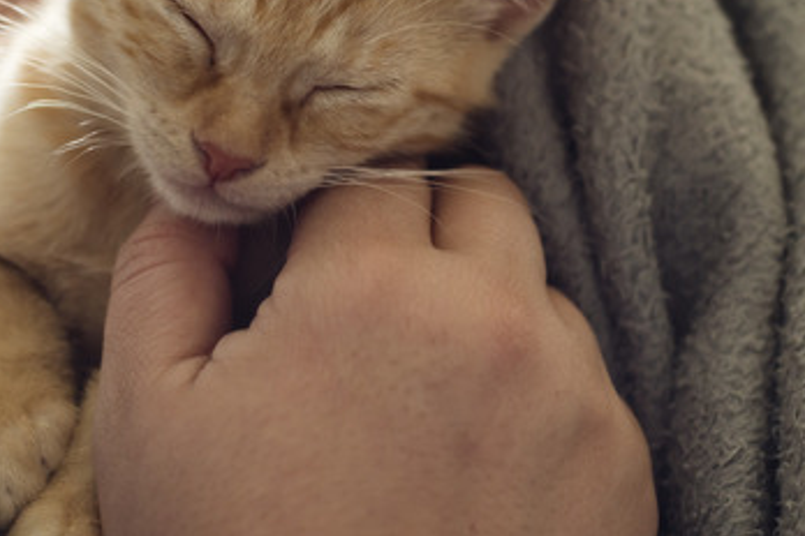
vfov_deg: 12.2
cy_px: 122
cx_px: 430
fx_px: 2504
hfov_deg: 18.3
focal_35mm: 112
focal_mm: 50
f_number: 2.8
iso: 800
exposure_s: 1/50
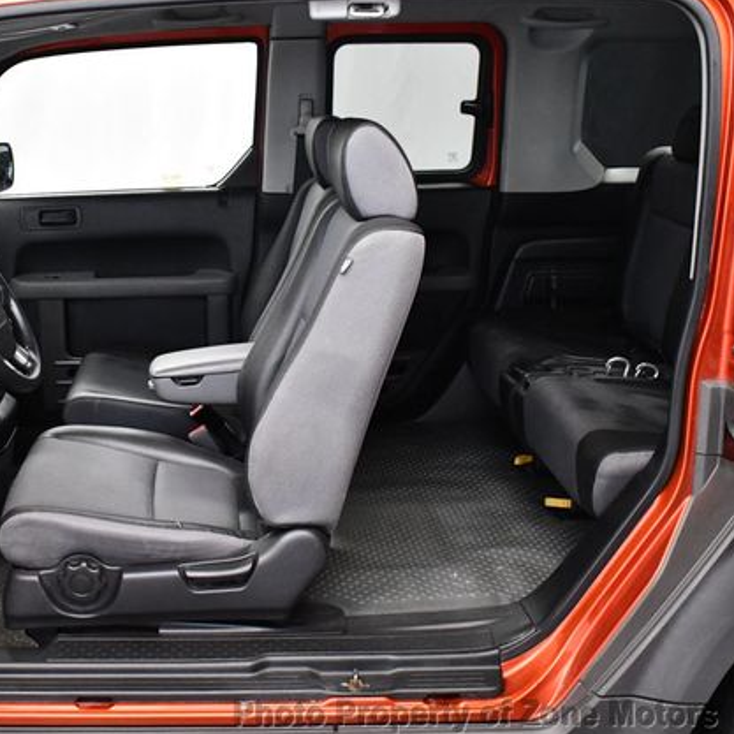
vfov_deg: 36.1
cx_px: 213
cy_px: 371
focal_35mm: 47
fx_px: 1128
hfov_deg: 35.5
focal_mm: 18
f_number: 3.5
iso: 3200
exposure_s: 1/125
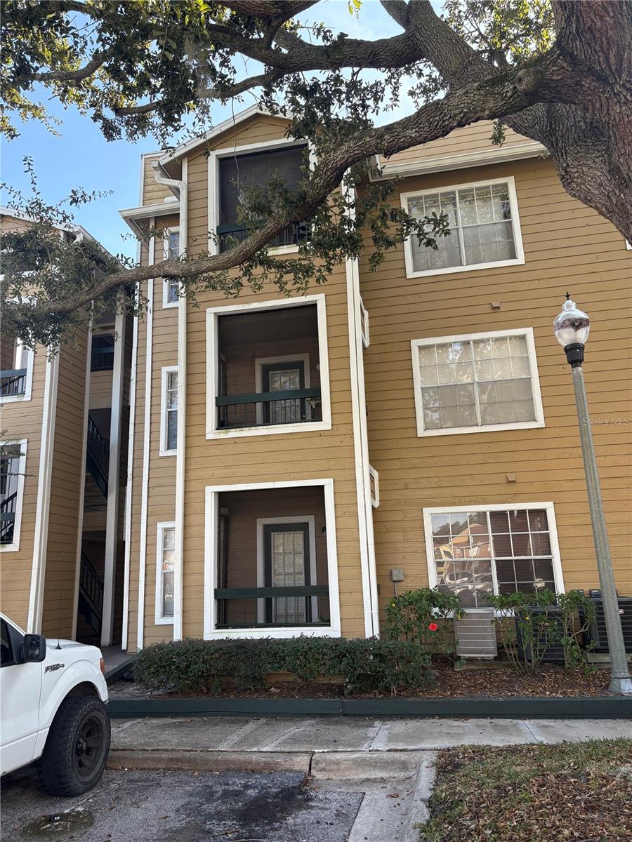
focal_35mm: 26
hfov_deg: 53.1
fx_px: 633
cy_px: 421
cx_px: 316
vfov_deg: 67.3
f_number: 1.6
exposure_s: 1/453
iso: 64
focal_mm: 5.96
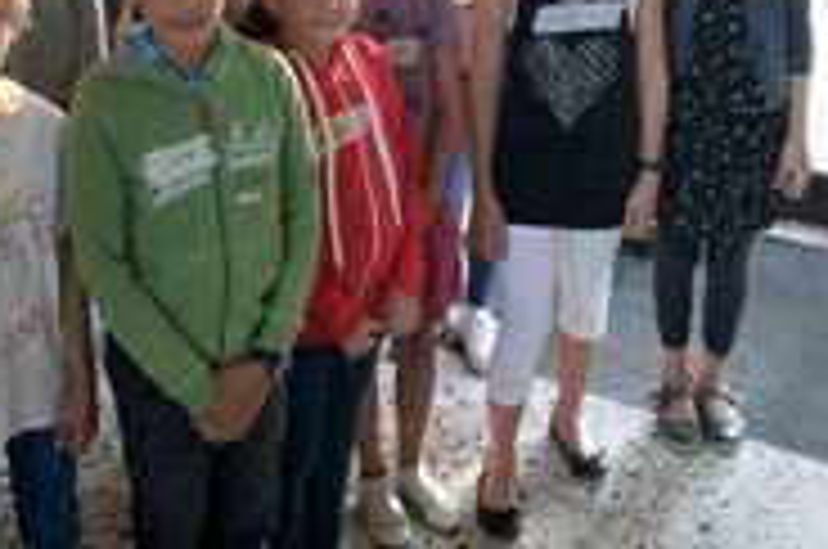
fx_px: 1676
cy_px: 104
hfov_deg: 27.7
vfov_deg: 18.4
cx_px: 333
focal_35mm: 73
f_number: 4
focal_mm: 20
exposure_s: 1/160
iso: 2500
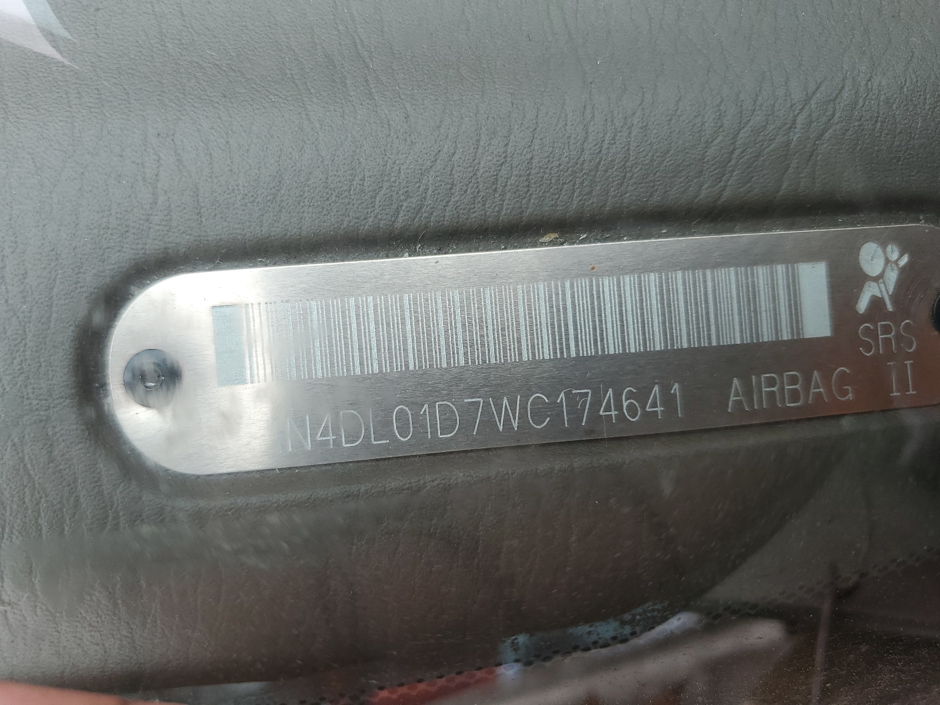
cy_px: 352
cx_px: 470
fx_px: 706
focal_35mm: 26
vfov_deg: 53.1
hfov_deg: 67.3
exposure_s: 1/312
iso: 50
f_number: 1.5
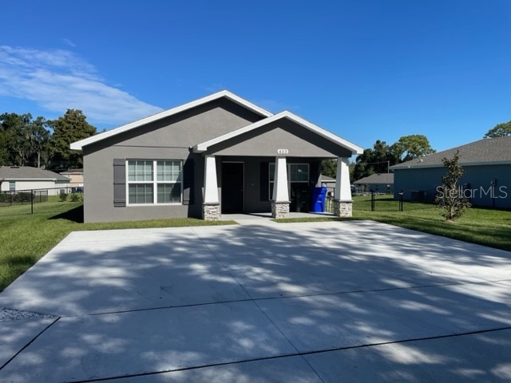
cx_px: 256
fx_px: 384
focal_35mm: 26
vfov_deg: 53.1
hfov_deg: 67.3
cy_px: 192
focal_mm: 4.2
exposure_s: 1/4651
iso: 32
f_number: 1.6
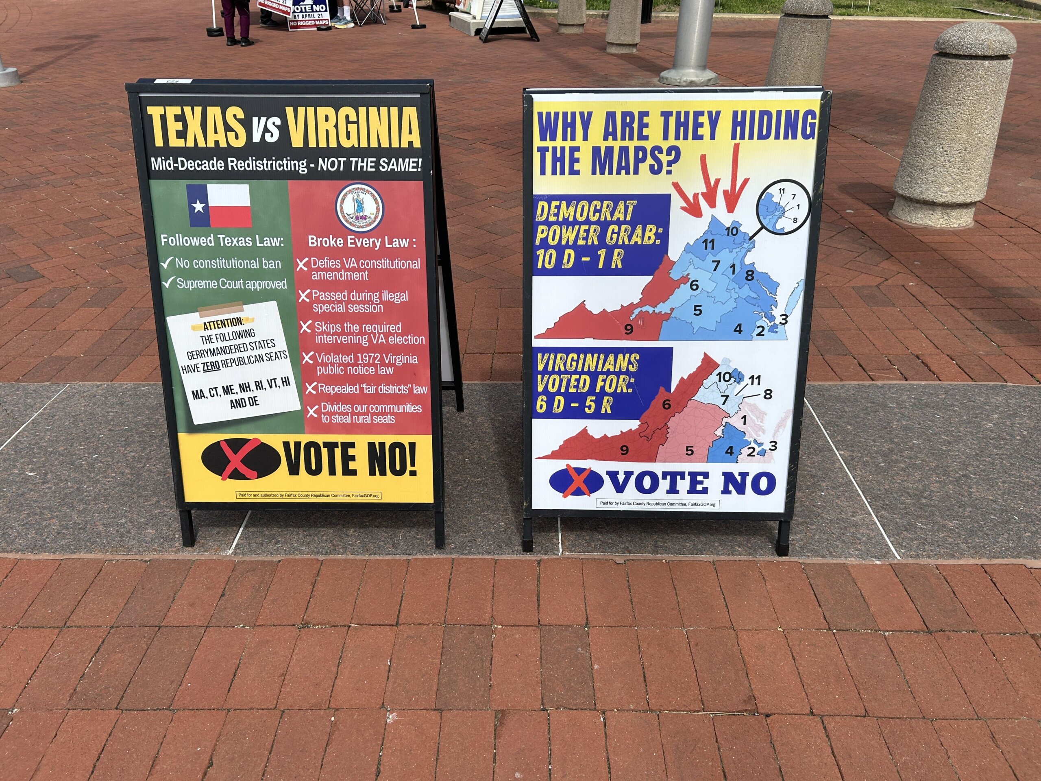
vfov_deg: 53.1
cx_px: 520
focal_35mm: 26
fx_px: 782
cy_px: 390
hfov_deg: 67.3
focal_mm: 5.7
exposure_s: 1/4831
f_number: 1.5
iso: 50
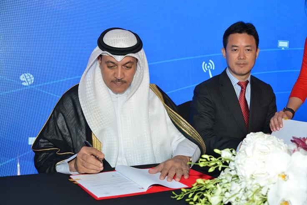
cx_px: 154
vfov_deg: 27.0
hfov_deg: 39.6
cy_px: 102
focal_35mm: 50
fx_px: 426
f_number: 5.6
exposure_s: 1/60
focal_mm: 50
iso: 320
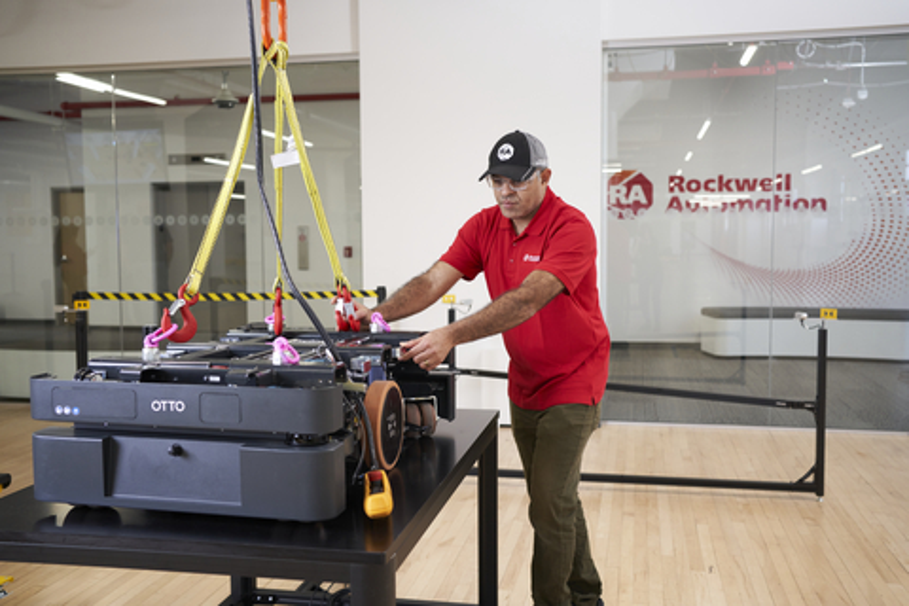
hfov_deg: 54.4
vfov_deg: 37.9
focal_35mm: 35
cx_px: 454
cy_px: 303
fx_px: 884
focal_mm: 35
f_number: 3.5
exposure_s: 1/160
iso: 640
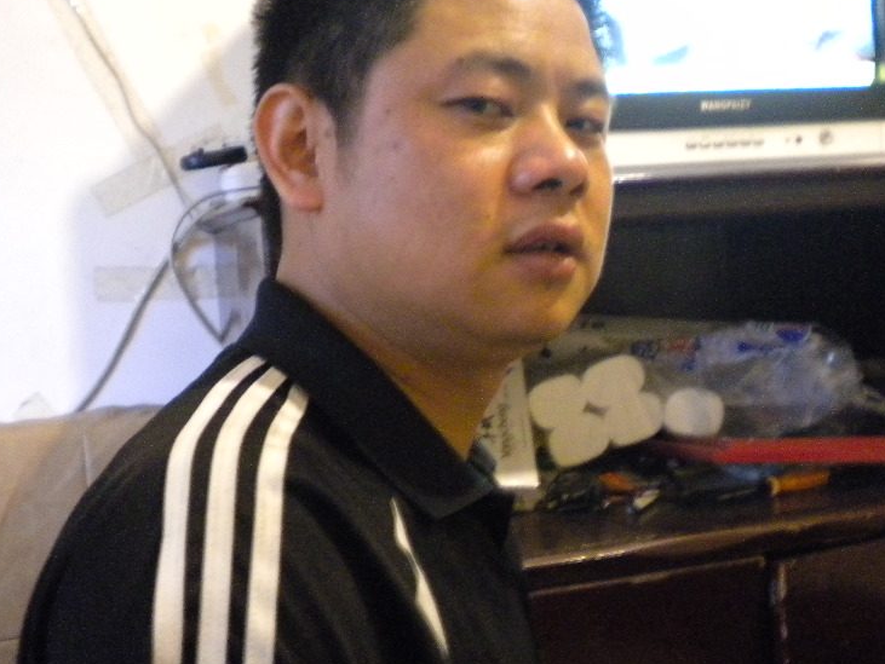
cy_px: 291
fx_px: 1253
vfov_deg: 29.7
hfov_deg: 38.9
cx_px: 473
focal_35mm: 49
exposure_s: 1/5
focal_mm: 6.3
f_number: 3.1
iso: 800
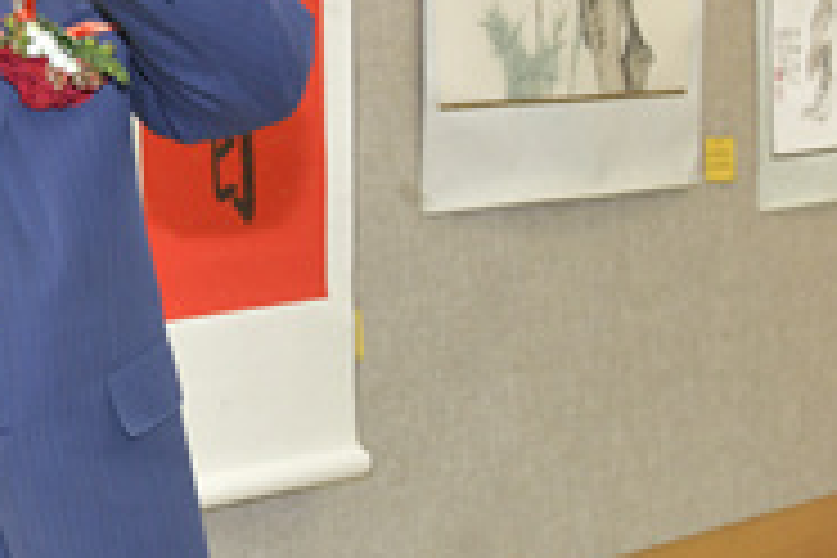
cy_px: -160
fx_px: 2697
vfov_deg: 11.5
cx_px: -500
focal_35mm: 116
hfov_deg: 15.9
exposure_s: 1/160
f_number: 4
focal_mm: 27
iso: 500
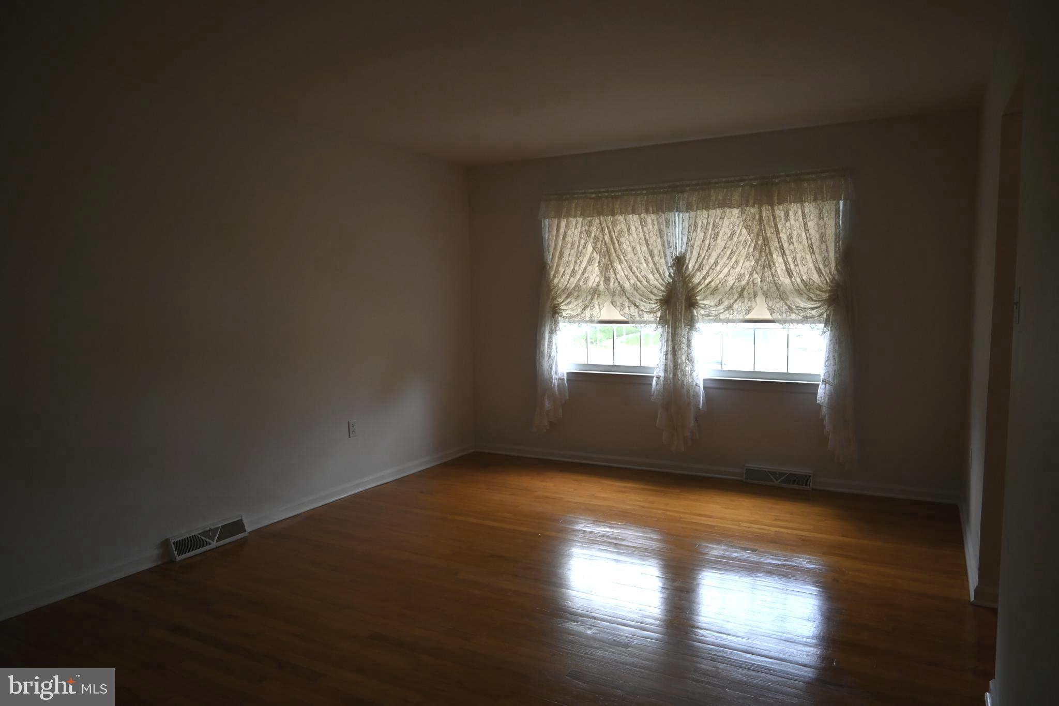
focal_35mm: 24
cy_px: 353
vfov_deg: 53.1
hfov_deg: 73.7
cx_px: 530
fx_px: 706
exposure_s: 1/250
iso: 360
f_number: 4
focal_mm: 16
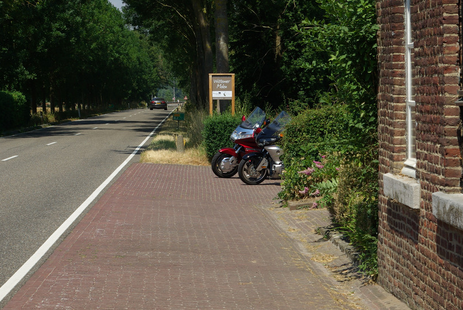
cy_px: 134
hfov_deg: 16.9
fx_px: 1555
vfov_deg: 11.4
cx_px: 322
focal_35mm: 121
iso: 100
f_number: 9.5
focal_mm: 55
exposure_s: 1/180
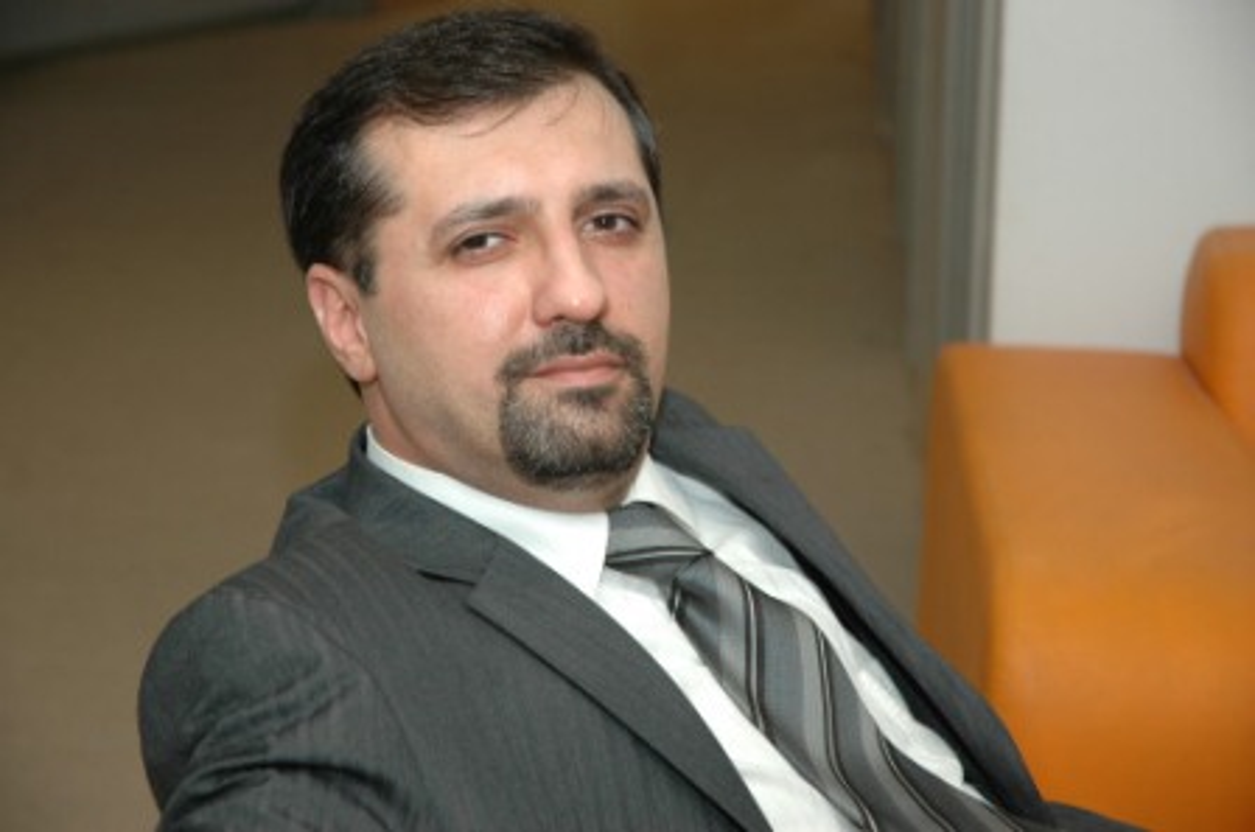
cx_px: 628
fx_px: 3654
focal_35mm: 105
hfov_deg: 19.5
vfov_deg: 13.0
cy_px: 416
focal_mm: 70
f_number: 4.5
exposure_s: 1/60
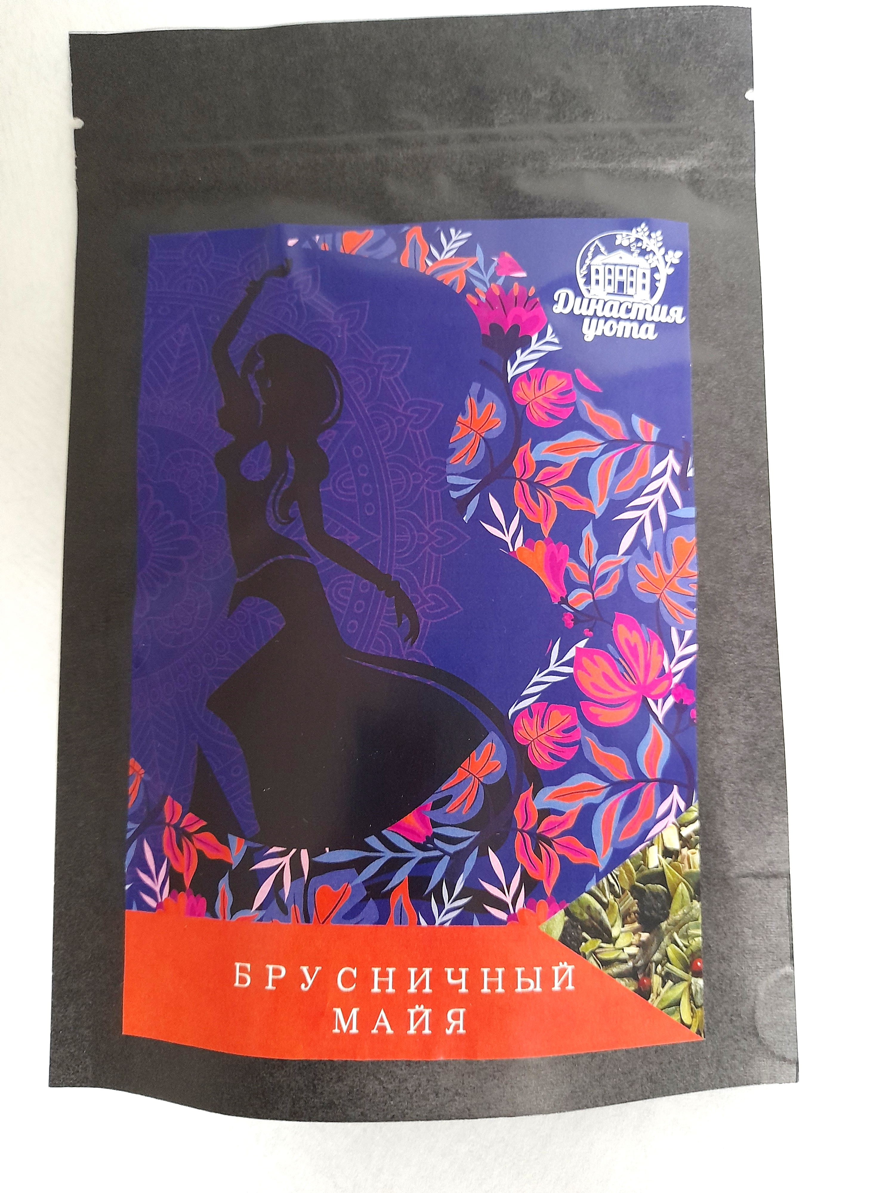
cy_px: 596
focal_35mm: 25
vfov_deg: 69.4
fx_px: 862
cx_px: 448
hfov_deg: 54.9
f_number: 2
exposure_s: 1/33
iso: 400
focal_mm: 4.6
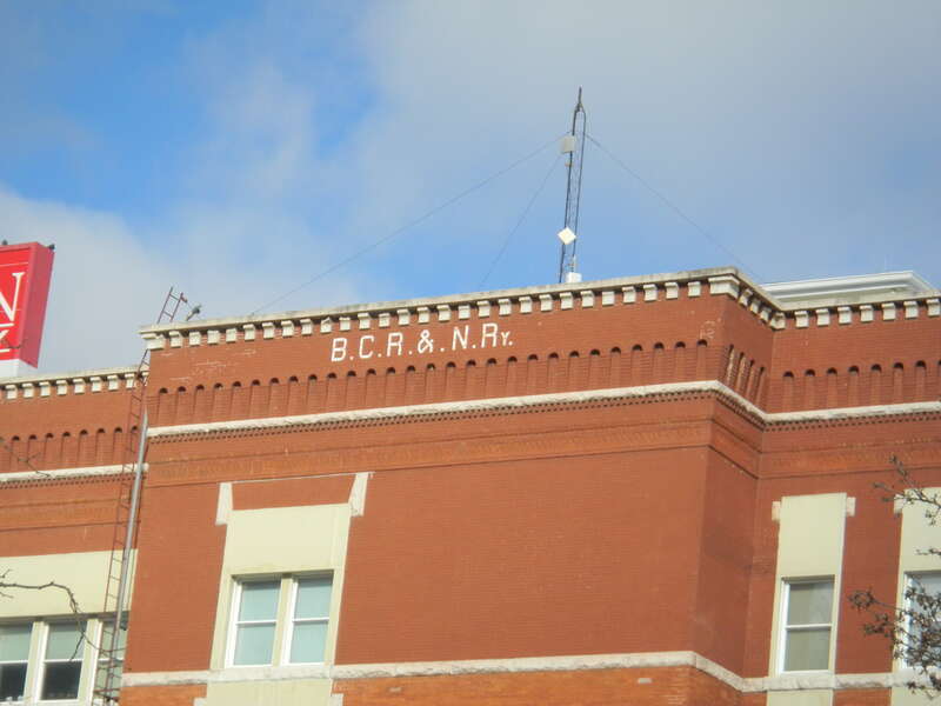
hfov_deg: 14.1
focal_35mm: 140
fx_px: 3806
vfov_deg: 10.6
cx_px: 470
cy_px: 353
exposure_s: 1/1055
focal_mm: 25
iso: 200
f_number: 5.8
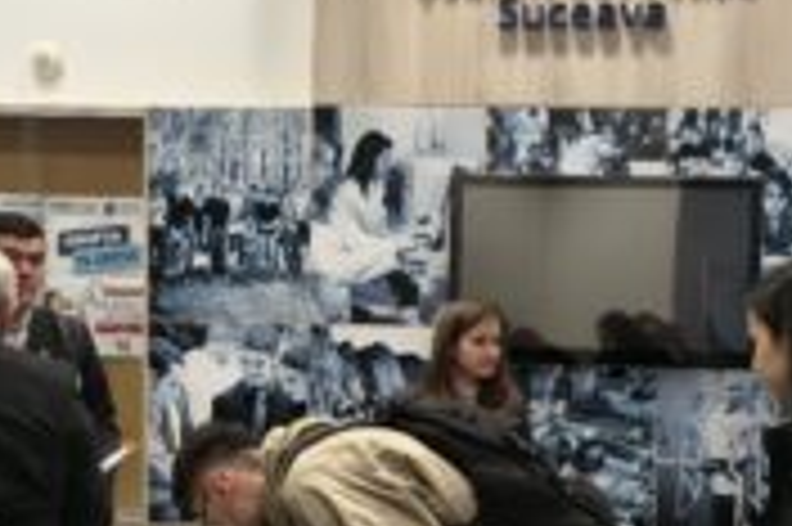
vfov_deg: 26.3
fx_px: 1121
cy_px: 360
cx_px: 428
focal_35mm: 51
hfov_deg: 38.9
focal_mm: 5.56
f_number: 1.8
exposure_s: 1/100
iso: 788
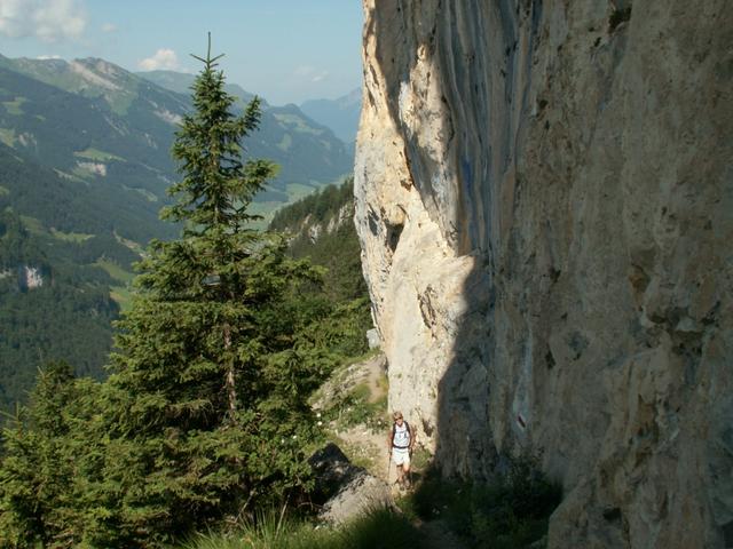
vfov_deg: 40.7
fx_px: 741
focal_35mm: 35
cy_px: 274
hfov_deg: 52.6
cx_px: 366
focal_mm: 5.86
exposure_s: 1/200
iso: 50
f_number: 7.1
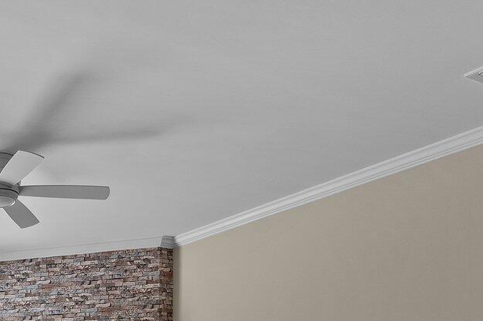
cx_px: -30
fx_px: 657
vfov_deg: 24.2
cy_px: 411
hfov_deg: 35.4
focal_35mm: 49
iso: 400
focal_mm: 15
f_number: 6.3
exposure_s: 1/60
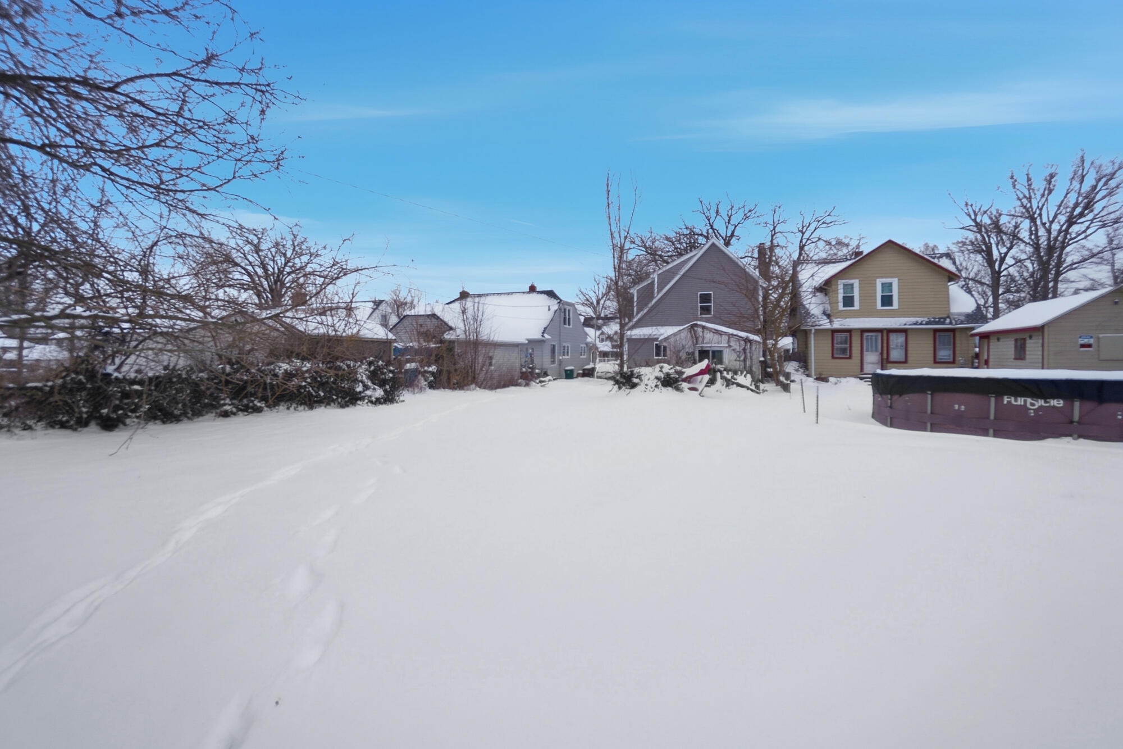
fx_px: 468
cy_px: 374
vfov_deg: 77.3
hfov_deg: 100.4
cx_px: 562
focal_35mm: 15
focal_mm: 10
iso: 125
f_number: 5.6
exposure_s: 1/4000
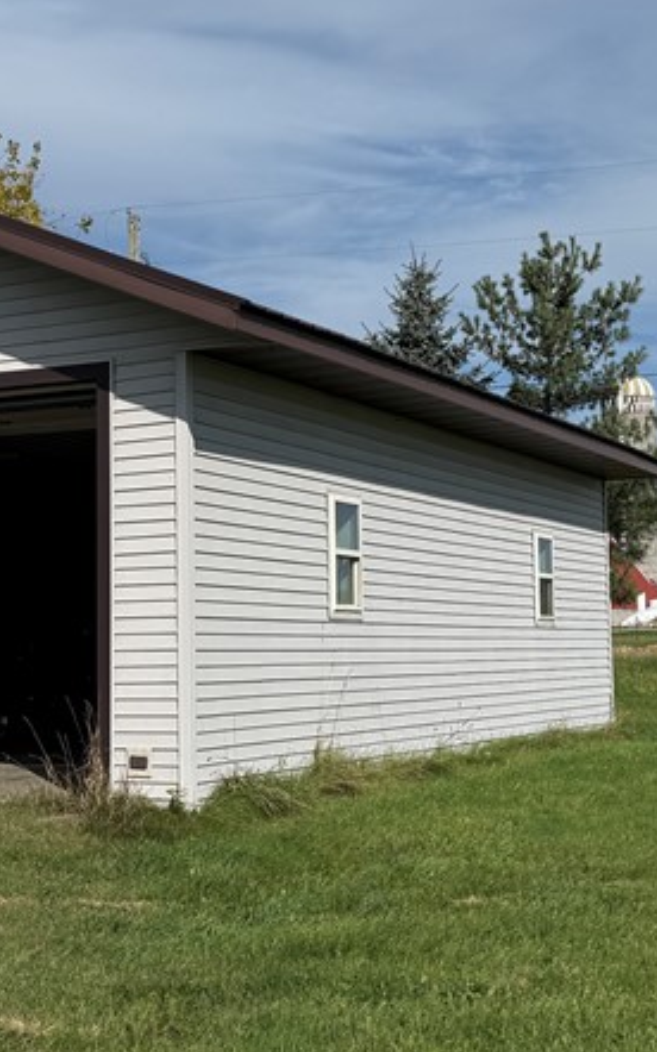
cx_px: 148
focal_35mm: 59
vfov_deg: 34.6
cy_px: 505
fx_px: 1691
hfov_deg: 21.7
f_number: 1.78
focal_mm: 6.76
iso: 80
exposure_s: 1/8130
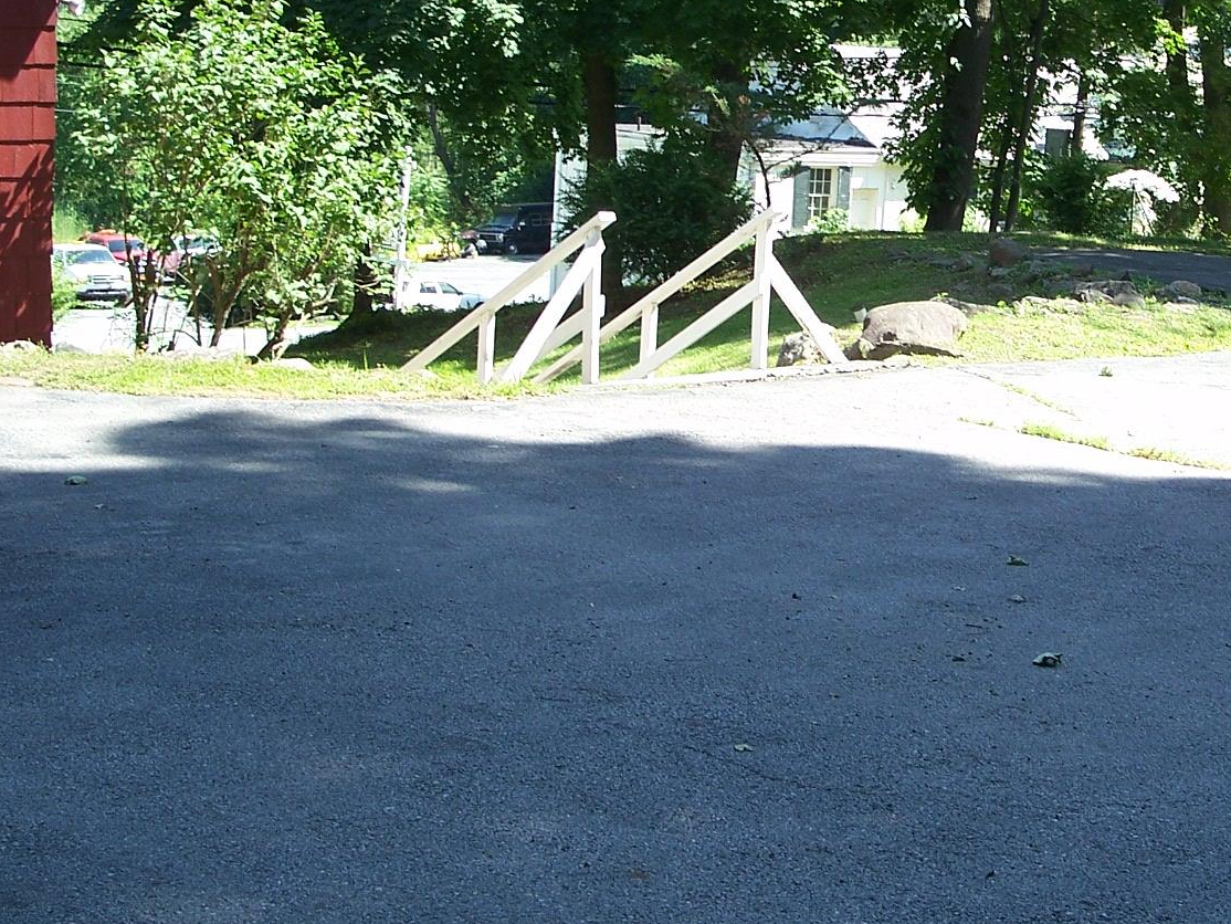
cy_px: 355
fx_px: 2419
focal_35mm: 68
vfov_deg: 21.6
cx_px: 915
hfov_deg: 28.2
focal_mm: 7.8
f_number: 2.8
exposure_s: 1/200
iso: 64
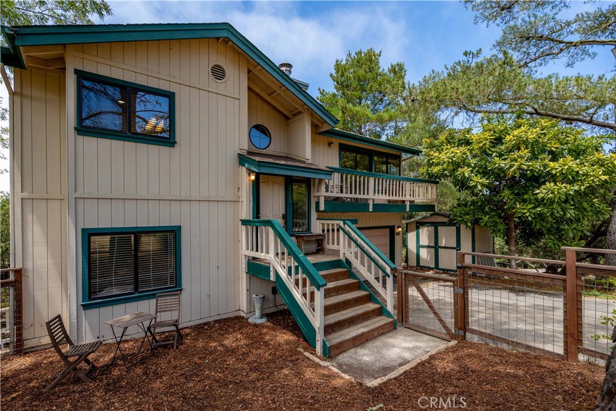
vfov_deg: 73.8
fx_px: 274
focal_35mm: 16
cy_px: 206
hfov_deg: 96.7
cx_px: 308
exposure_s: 1/125
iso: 100
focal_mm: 16
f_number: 7.1
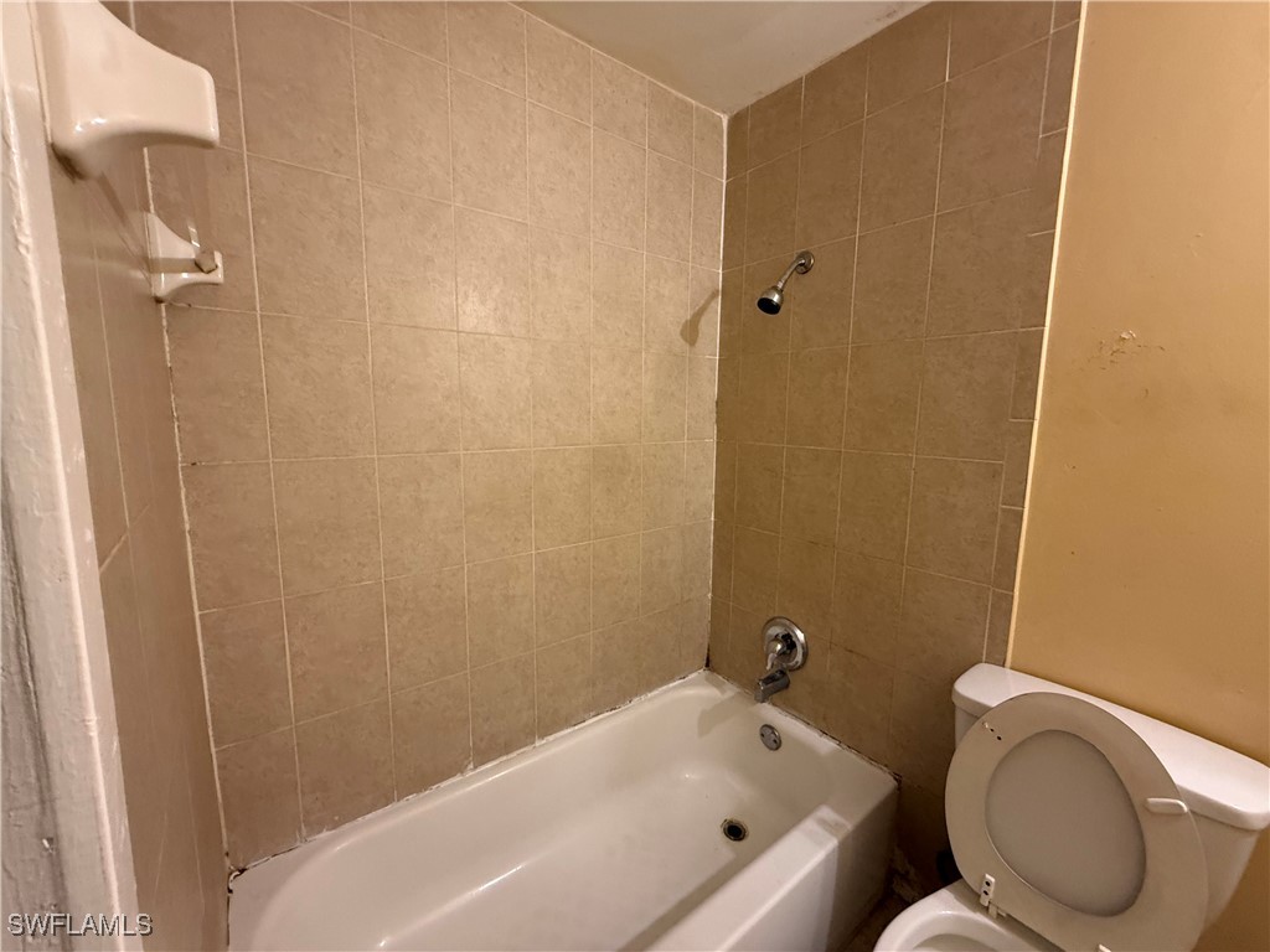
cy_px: 476
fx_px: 514
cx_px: 635
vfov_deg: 85.7
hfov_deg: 102.1
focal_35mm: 14
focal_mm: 2.22
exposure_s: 1/60
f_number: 2.2
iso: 320
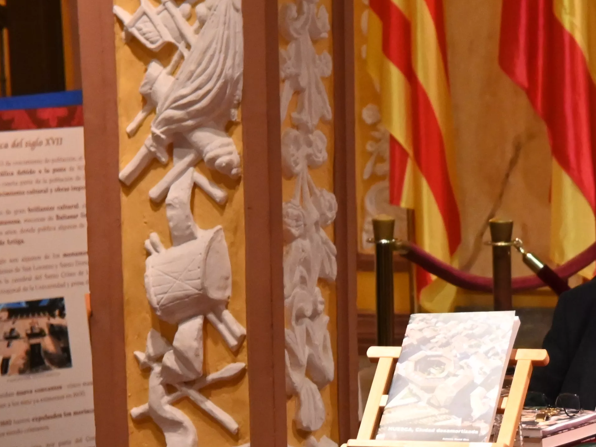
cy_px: 561
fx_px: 3599
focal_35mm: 209
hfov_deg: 9.3
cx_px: 845
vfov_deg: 7.0
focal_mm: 50
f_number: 6.3
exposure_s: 1/60
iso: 1600
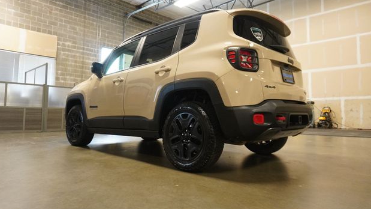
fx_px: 256
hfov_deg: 71.9
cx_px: 183
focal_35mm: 26
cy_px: 95
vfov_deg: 44.3
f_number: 3.5
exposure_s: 1/160
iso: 3200
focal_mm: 16
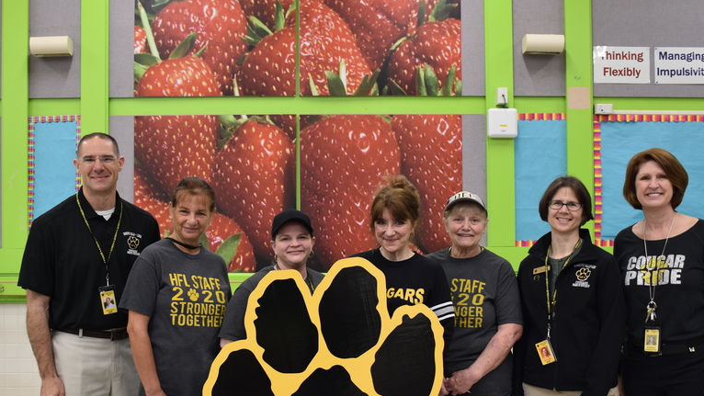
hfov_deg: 48.3
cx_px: 324
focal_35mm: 42
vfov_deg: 28.3
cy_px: 238
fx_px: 784
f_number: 4
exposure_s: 1/60
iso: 450
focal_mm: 20
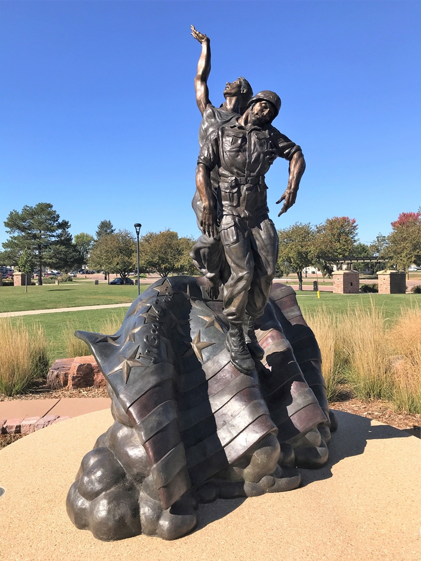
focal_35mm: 28
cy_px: 280
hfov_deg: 49.7
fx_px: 454
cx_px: 210
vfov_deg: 63.4
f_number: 1.8
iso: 20
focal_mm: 3.99
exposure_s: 1/2336
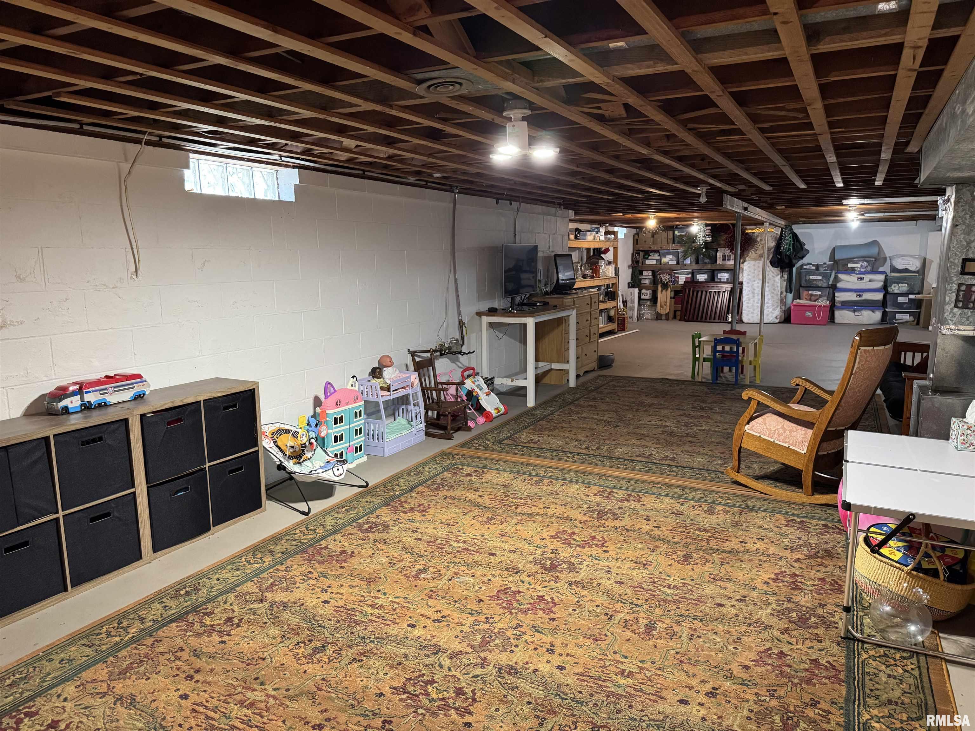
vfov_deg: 56.8
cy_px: 366
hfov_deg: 71.6
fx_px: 676
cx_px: 488
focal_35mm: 24
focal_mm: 6.76
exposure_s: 1/60
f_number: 1.78
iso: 500
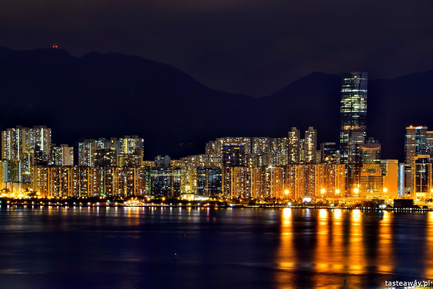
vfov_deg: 16.6
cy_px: 144
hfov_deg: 24.6
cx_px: 216
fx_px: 992
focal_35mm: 82
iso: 180
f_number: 11
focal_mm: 55
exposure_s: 25
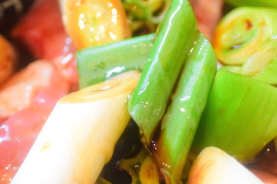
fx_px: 669
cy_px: 98
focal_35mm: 87
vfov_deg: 15.7
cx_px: 154
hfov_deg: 23.4
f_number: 2
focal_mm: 18.5
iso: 1000
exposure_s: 1/60
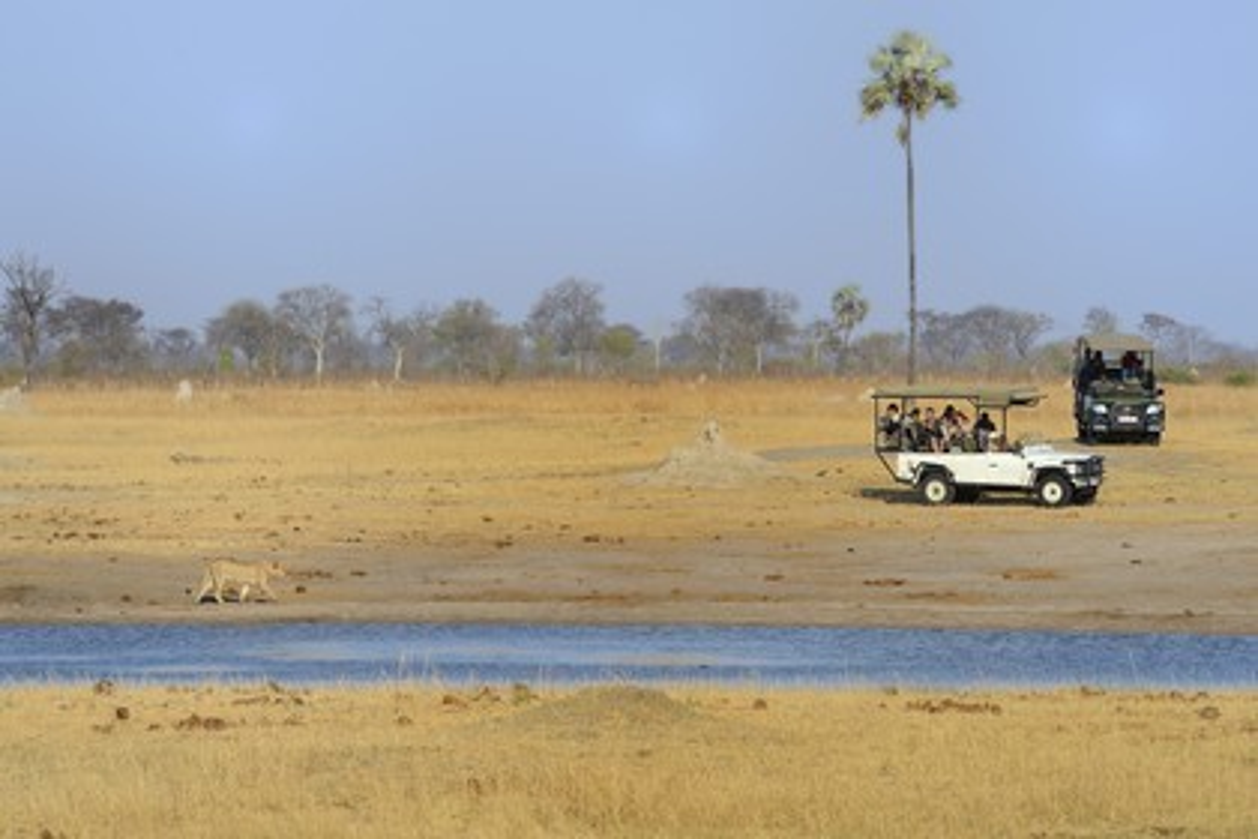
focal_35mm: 280
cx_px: 629
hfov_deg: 7.4
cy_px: 420
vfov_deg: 4.9
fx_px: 9784
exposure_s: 1/500
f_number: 13
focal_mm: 280
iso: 400
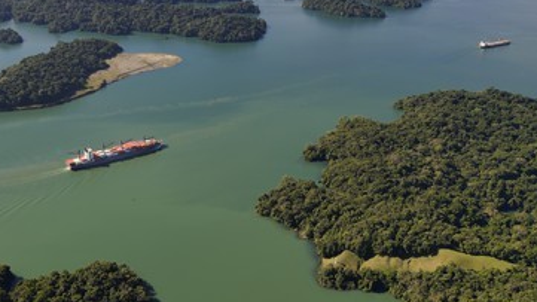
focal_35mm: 39
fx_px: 555
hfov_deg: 51.6
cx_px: 265
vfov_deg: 30.4
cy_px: 132
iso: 320
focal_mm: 32
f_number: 9
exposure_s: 1/800
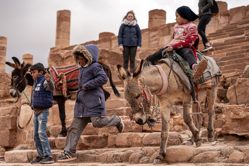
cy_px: 83
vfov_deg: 18.2
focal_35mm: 75
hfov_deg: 27.0
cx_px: 124
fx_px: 519
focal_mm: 75
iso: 400
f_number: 3.5
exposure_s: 1/5000
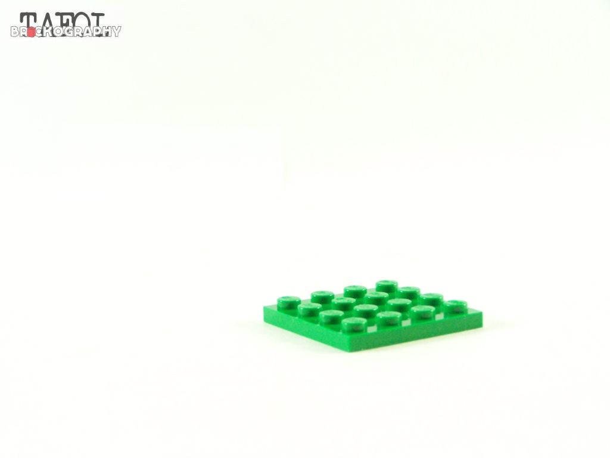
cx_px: 305
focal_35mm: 82
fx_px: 1445
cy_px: 229
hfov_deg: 23.8
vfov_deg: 18.0
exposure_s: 1/60
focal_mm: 13.7
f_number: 3.6
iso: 400
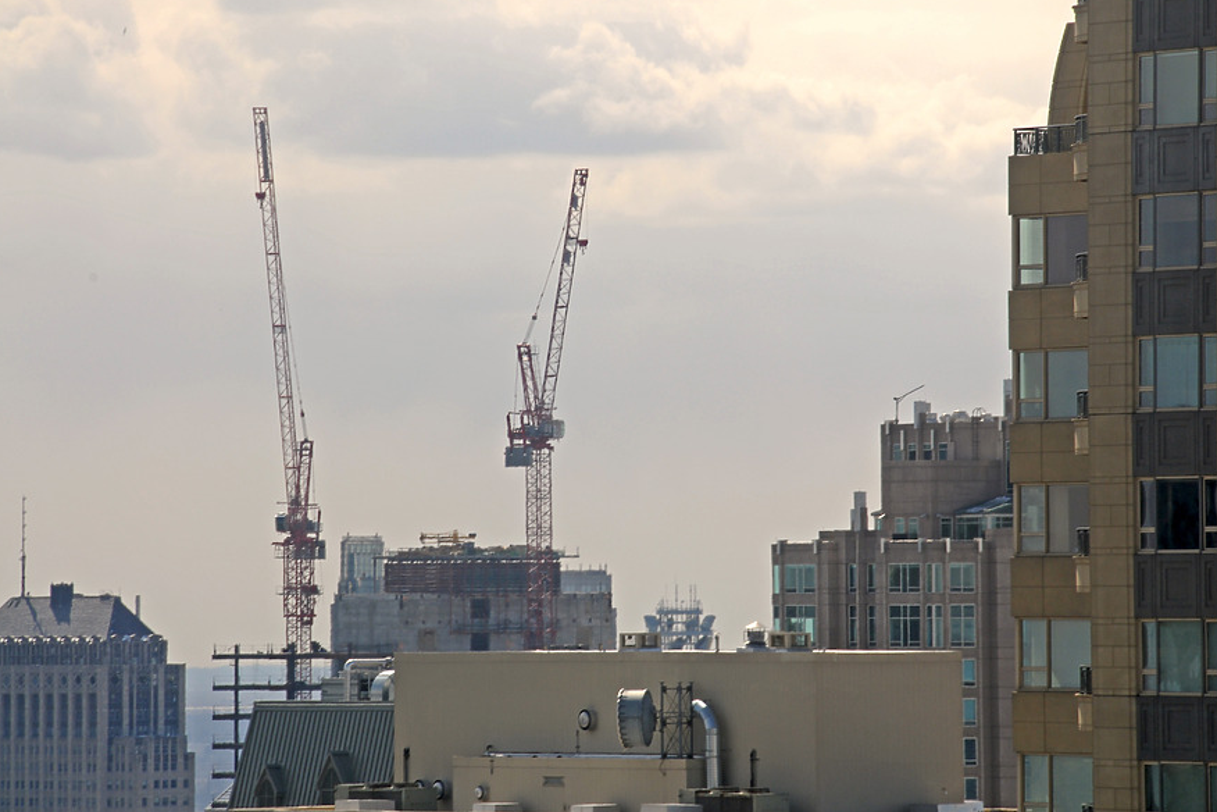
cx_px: 606
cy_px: 406
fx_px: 10411
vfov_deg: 4.5
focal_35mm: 308
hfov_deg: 6.7
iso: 200
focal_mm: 200
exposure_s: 1/100
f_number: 14
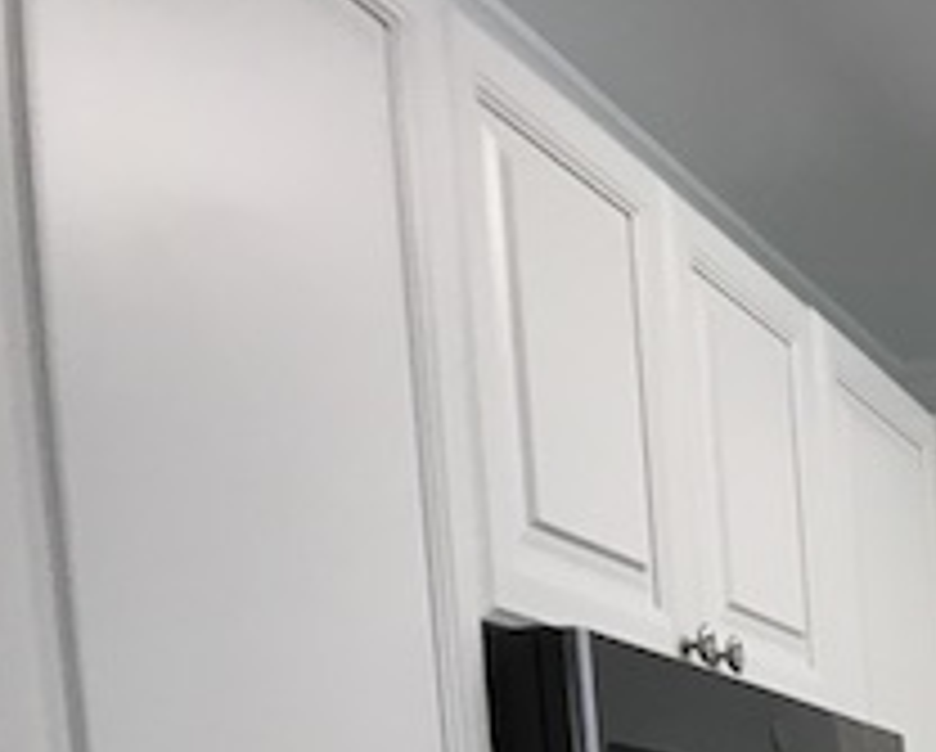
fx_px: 2913
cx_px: 1701
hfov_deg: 15.6
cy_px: 1319
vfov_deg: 13.3
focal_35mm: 105
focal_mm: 3.99
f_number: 1.8
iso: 25
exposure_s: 1/30
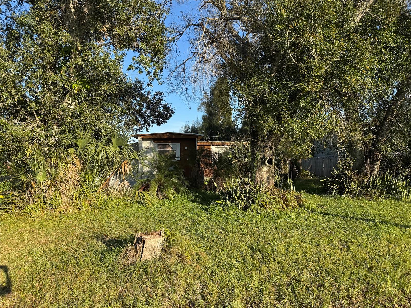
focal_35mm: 24
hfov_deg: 71.6
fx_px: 285
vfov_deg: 56.8
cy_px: 154
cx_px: 206
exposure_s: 1/1721
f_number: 1.78
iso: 80
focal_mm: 6.76
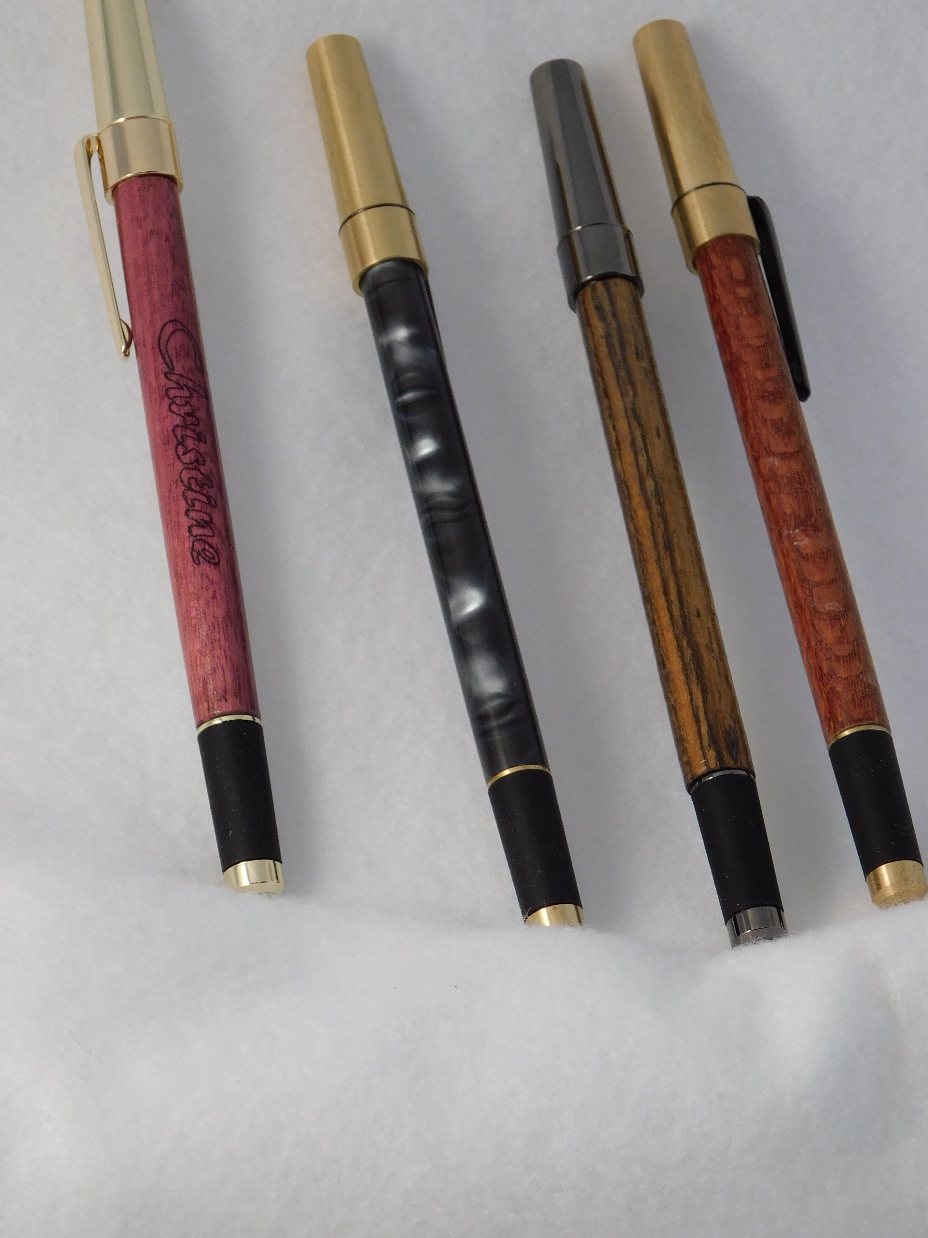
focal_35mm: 120
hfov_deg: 12.3
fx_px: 4290
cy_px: 592
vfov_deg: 16.4
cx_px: 486
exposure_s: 1/25
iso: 200
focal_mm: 17.6
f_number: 4.6
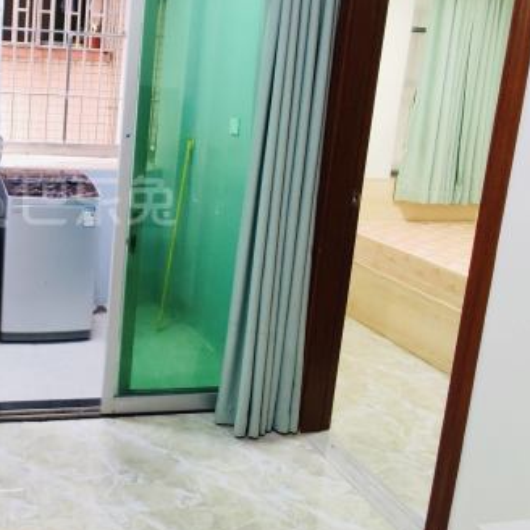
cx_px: 47
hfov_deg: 50.4
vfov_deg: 56.3
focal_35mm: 28
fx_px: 485
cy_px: 185
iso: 1243
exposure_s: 1/33
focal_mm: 2.25
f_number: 2.2
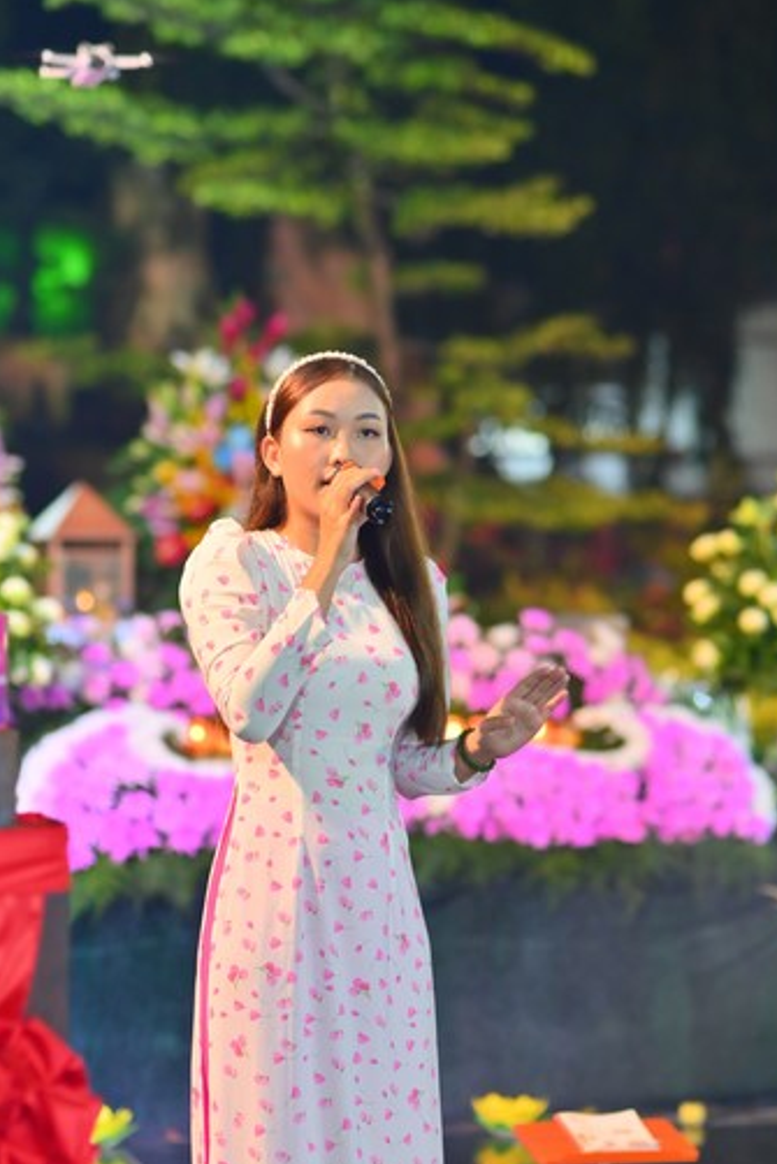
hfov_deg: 12.5
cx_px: 419
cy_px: 747
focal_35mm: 110
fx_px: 3559
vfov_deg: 18.5
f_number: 2.5
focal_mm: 85
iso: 1000
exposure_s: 1/160
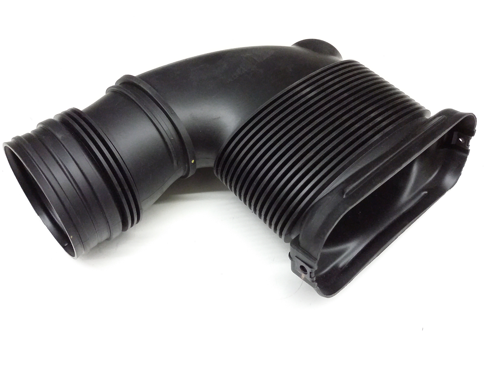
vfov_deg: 44.2
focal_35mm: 32
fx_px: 450
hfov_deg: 56.8
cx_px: 244
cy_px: 183
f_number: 2.4
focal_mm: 3.4
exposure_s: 1/15
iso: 400
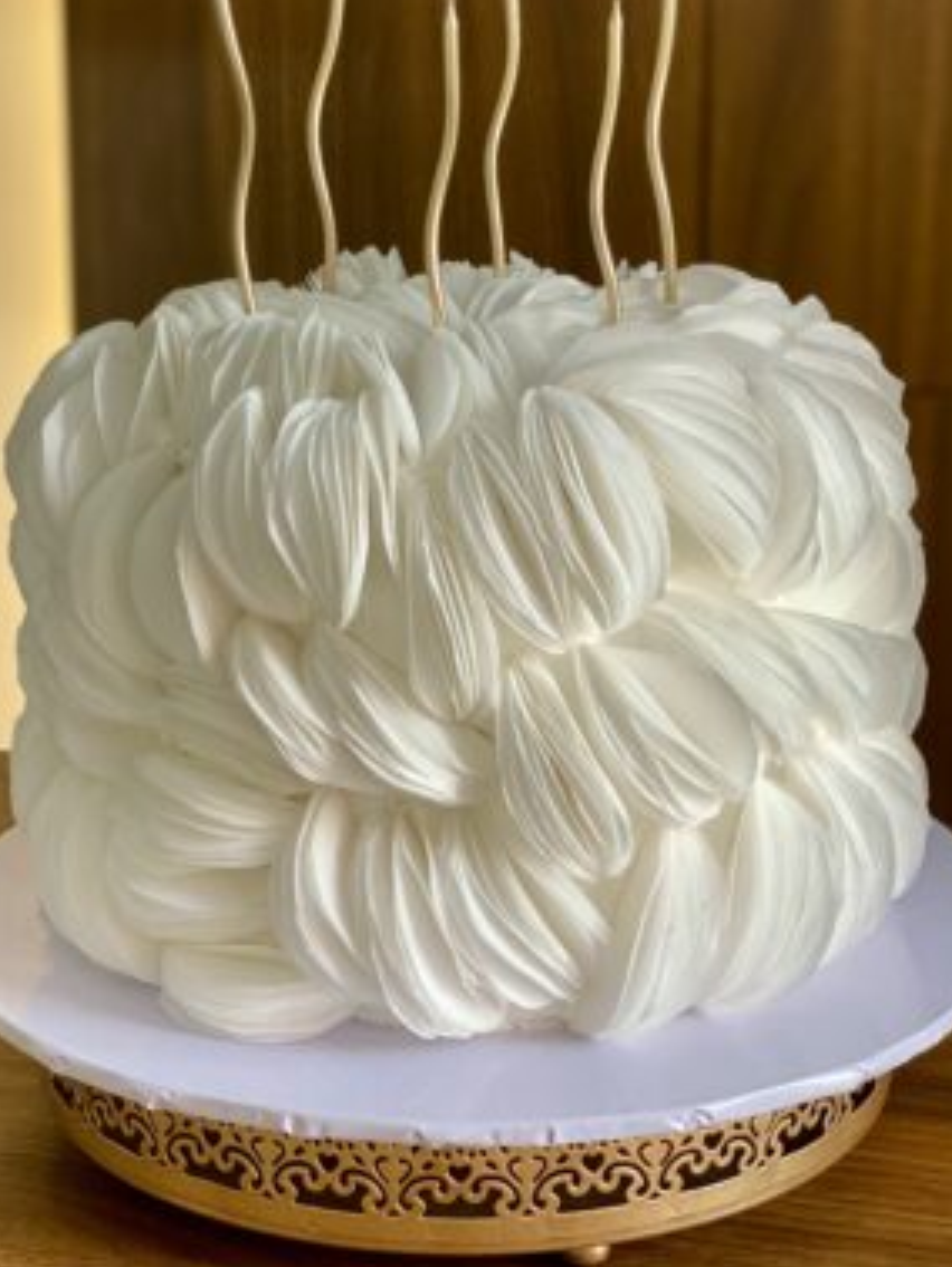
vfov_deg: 34.9
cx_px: 476
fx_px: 2015
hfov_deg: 26.6
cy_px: 600
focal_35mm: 55
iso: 80
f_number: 2
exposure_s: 1/122
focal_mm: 6
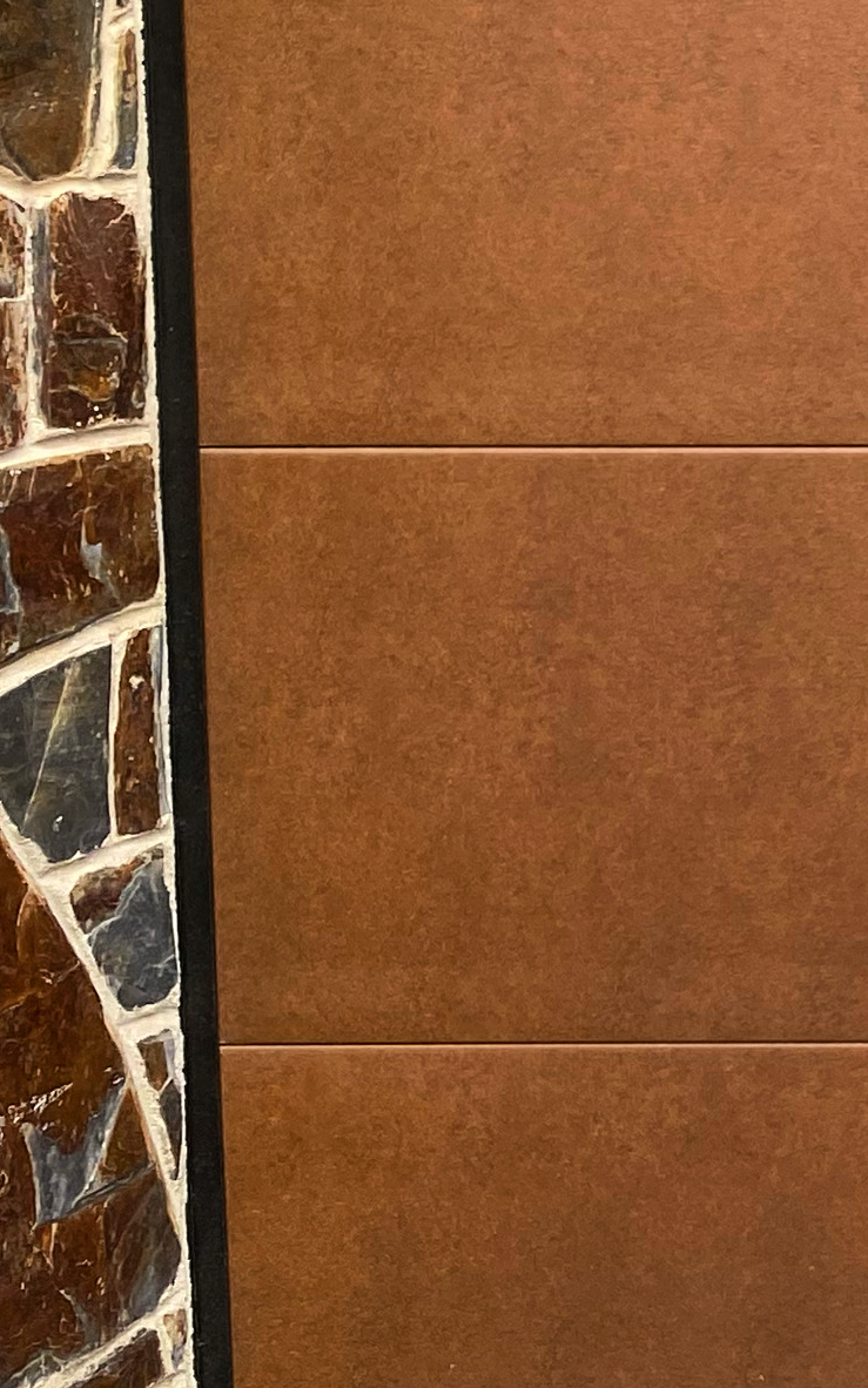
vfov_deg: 21.8
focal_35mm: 94
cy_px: 265
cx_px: 2262
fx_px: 3557
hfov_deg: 11.1
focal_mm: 4.25
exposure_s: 1/122
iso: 32
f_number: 1.8
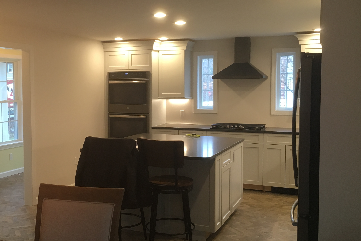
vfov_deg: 31.2
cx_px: 134
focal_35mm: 43
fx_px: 431
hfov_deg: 45.0
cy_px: 116
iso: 64
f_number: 2.2
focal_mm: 4.15
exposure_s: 1/30
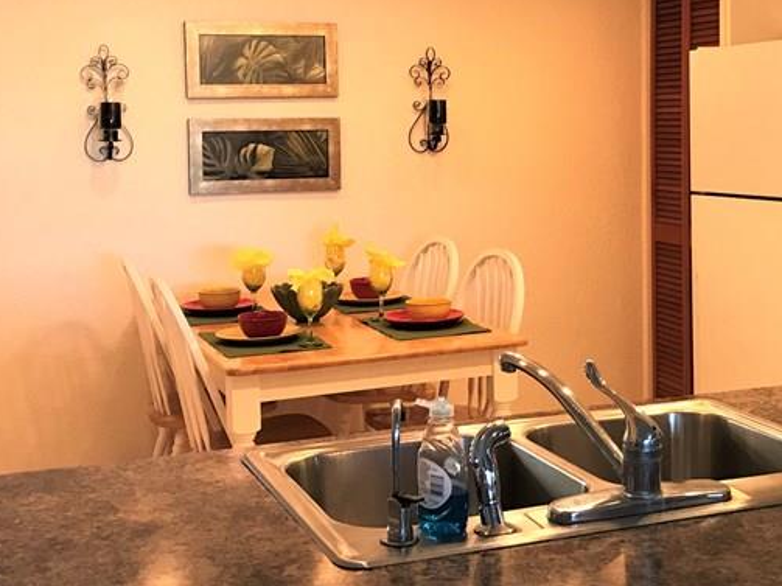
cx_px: 487
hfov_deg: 33.6
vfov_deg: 25.5
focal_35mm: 57
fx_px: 1287
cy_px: 191
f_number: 1.8
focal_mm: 3.99
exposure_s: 1/30
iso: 40
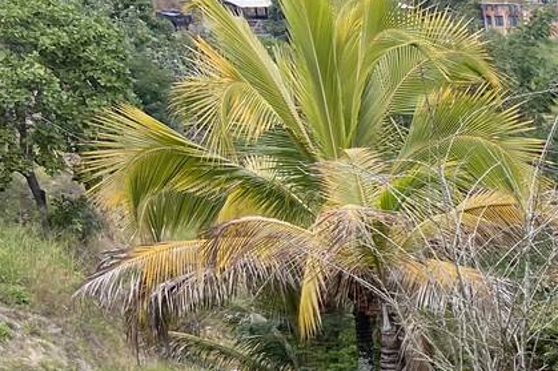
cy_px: 555
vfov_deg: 13.8
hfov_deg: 18.6
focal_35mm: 93
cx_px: 903
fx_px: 1441
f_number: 1.8
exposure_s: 1/495
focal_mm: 4.25
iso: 32
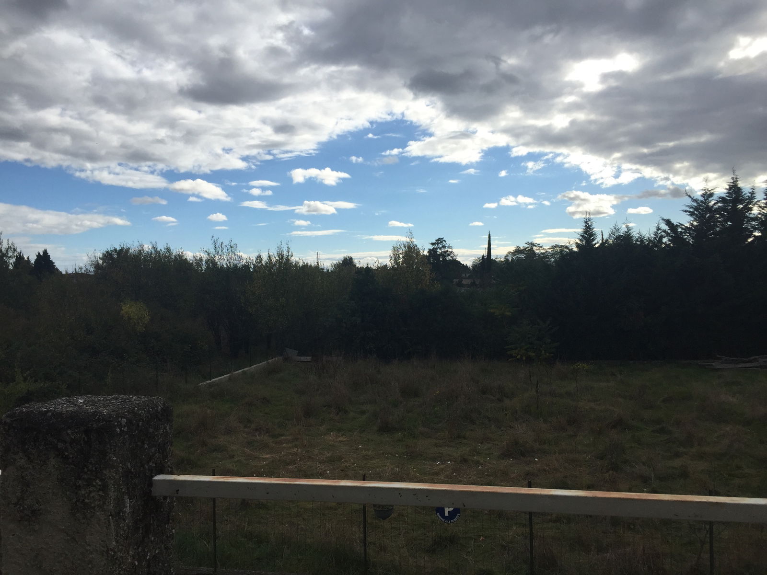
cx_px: 384
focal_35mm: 29
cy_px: 288
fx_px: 643
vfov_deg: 48.2
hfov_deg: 61.7
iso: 32
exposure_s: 1/2639
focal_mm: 4.15
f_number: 2.2
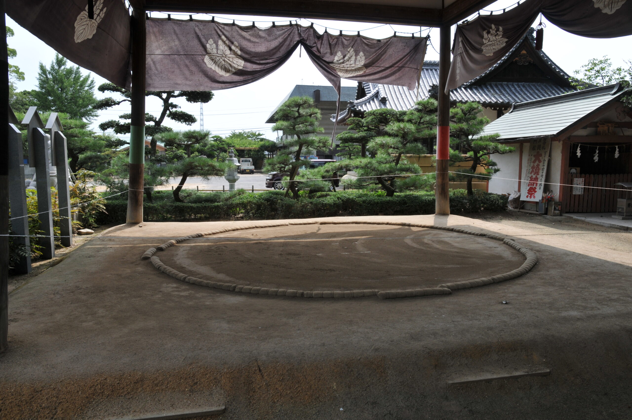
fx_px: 421
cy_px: 210
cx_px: 316
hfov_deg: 73.8
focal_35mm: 24
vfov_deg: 53.0
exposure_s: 1/320
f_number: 9
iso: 200
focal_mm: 16
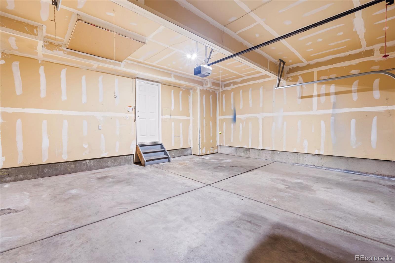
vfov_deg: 73.7
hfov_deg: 96.7
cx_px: 198
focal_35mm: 16
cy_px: 132
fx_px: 176
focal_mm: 16
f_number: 8
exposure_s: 1/8
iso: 200
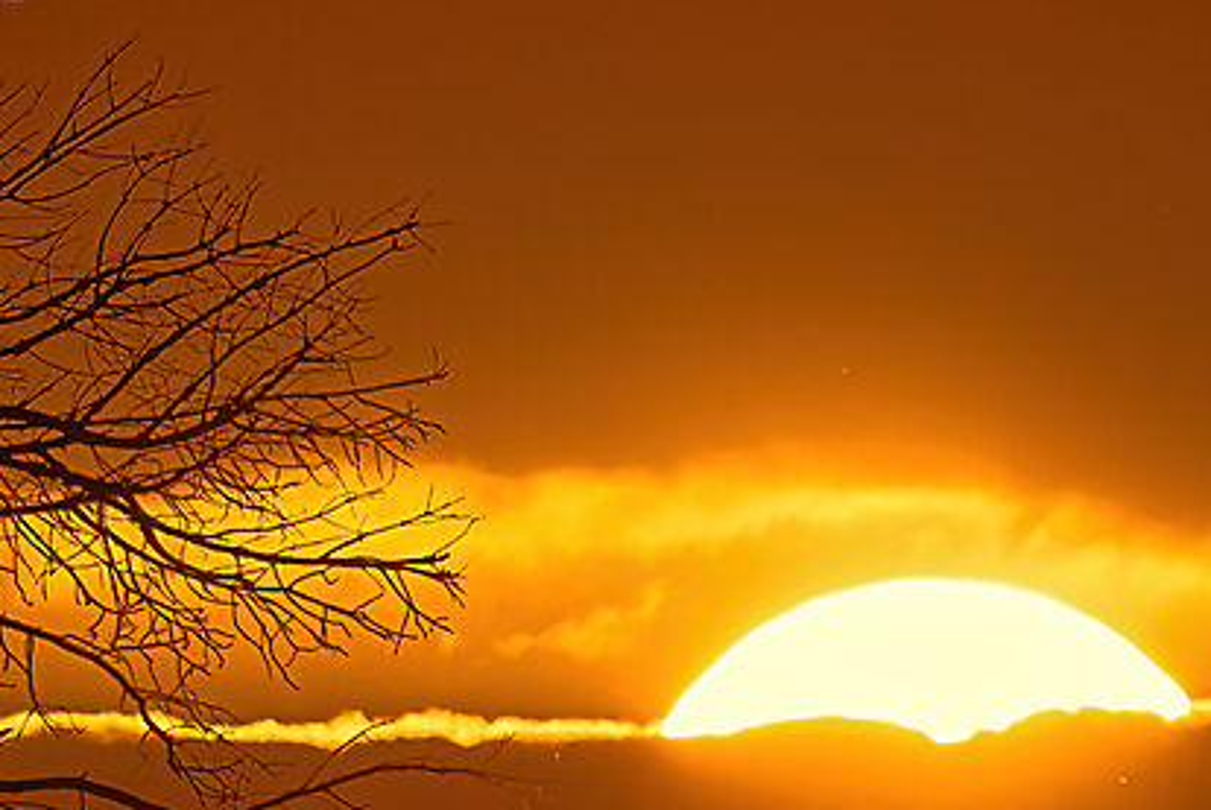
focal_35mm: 1856
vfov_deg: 0.7
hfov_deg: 1.1
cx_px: -1498
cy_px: 980
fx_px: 62499
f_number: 11
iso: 100
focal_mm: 320
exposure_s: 1/1600
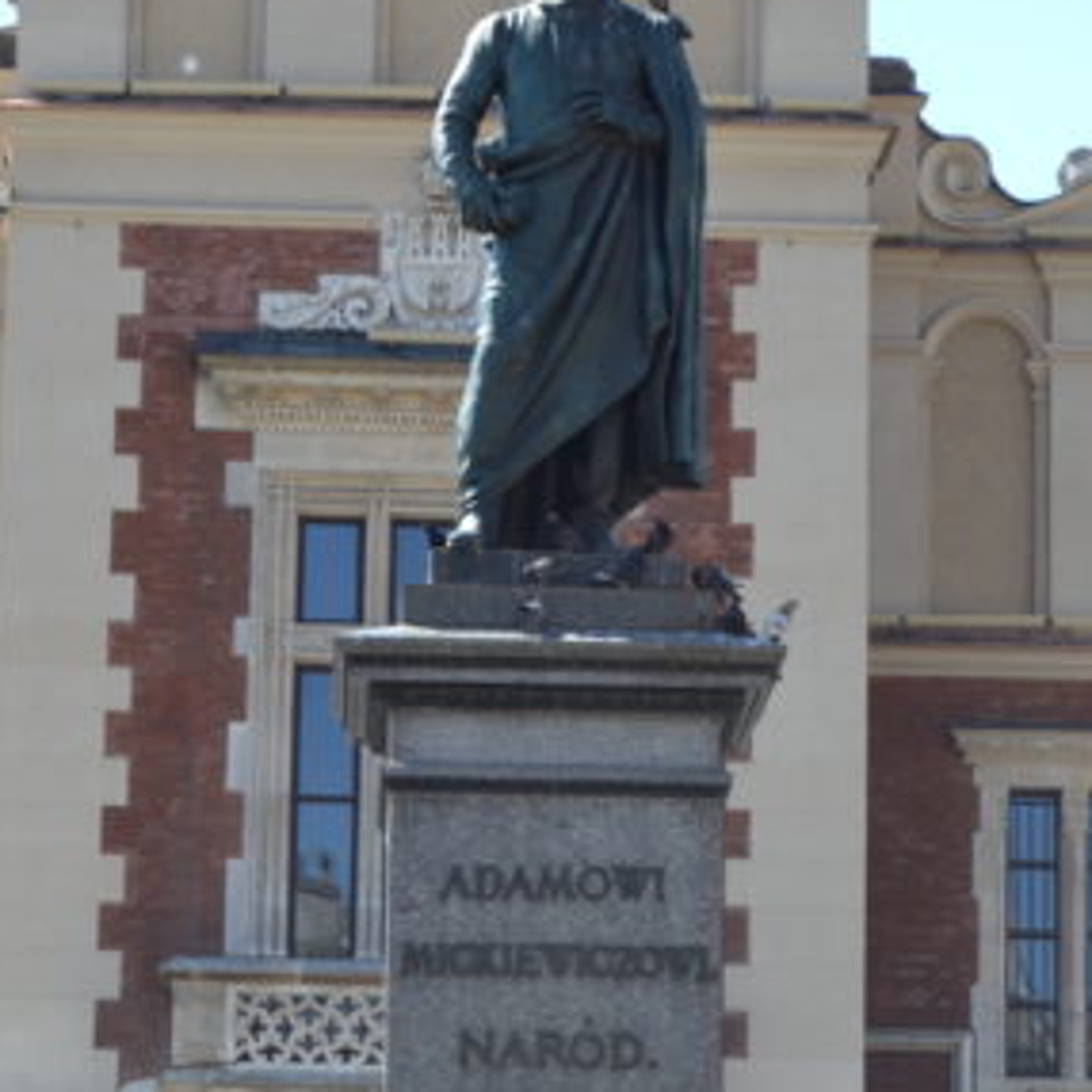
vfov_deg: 9.3
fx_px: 6715
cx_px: 603
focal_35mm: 188
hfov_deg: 9.3
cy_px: 340
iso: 100
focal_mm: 55
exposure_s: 1/160
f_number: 6.3
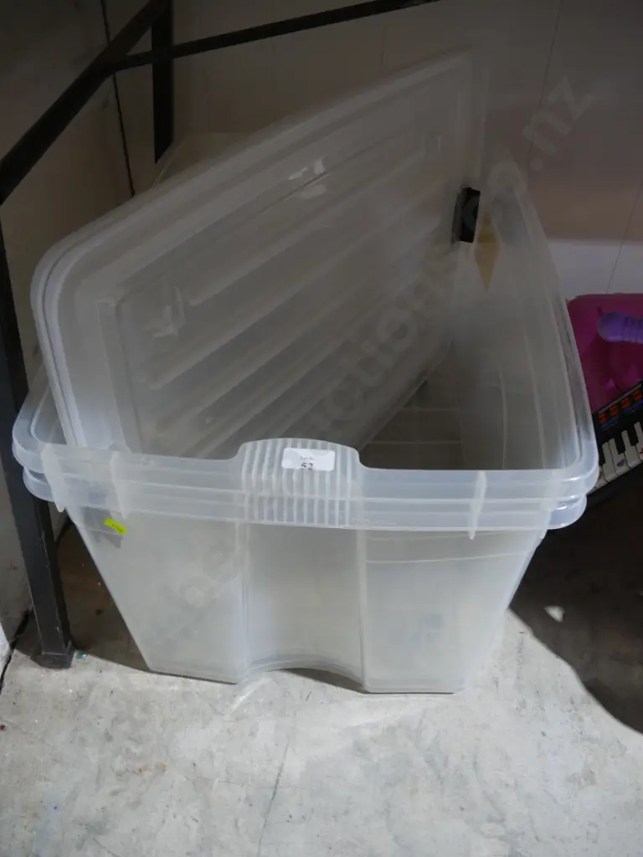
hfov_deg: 49.7
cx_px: 322
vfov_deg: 63.4
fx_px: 693
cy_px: 428
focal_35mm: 28
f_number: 3.5
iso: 1000
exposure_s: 1/60
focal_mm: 14
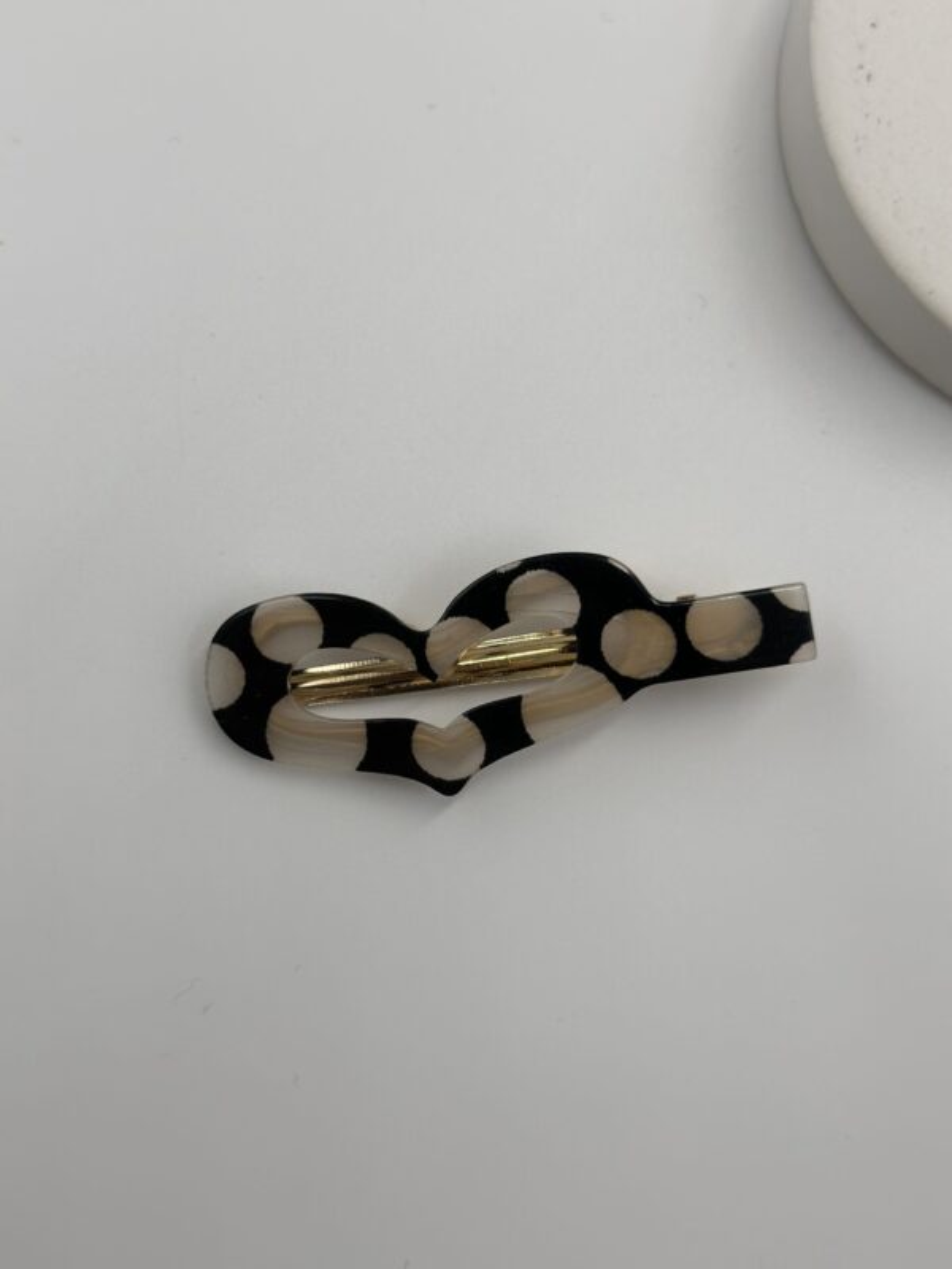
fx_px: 1760
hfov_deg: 30.3
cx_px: 476
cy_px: 634
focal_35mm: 48
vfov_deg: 39.7
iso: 80
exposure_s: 1/2410
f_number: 1.78
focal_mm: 6.86
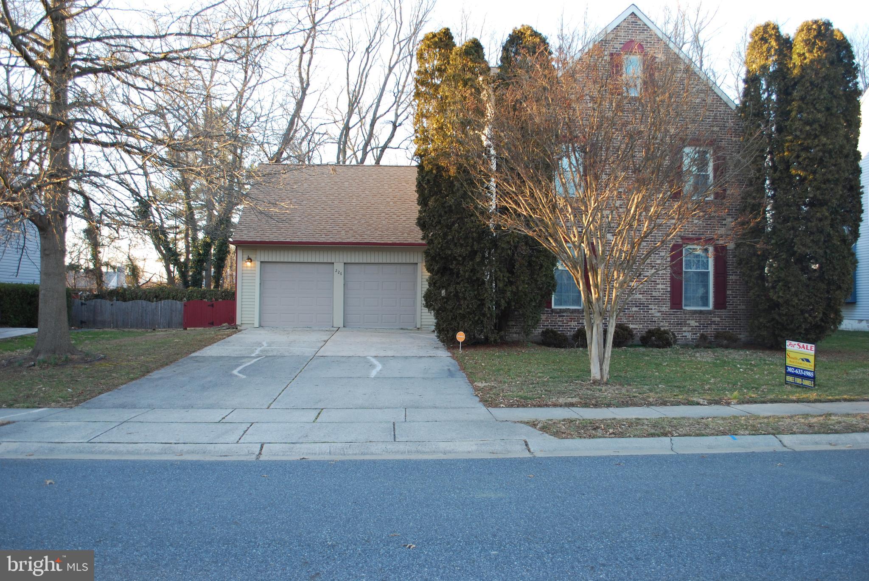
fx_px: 797
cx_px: 434
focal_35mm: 33
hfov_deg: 57.2
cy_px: 290
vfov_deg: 40.1
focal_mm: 22
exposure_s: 1/60
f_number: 4
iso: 200
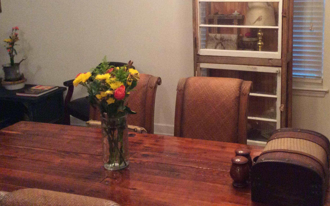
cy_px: 64
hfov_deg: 41.6
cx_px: 199
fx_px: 432
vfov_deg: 26.7
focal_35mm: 48
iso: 320
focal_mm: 3.3
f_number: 2.4
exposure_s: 1/24
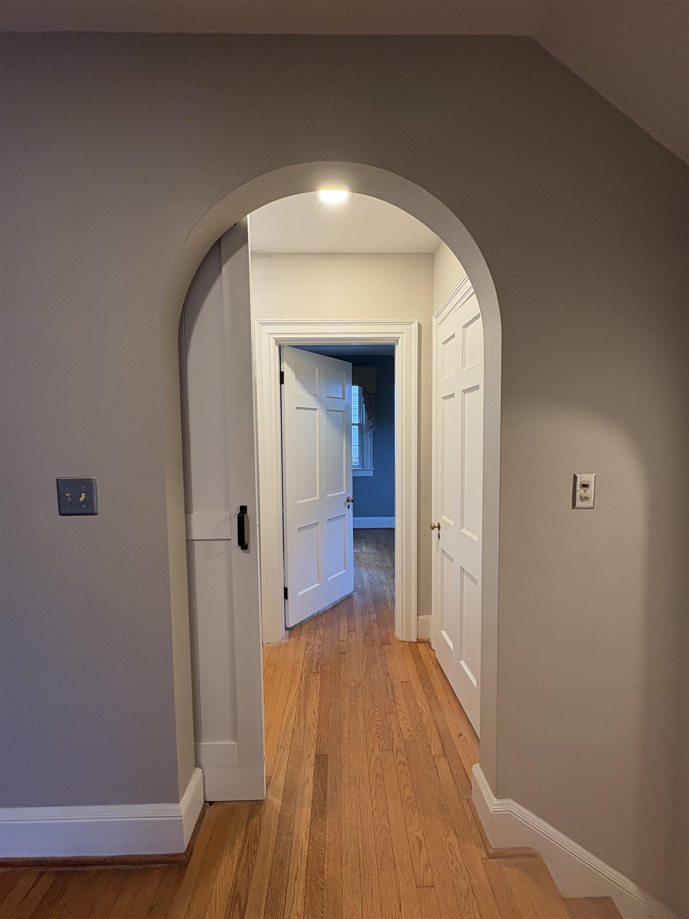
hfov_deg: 85.7
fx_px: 372
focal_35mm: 14
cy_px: 460
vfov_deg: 102.1
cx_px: 344
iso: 200
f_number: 2.2
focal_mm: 2.22
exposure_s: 1/120
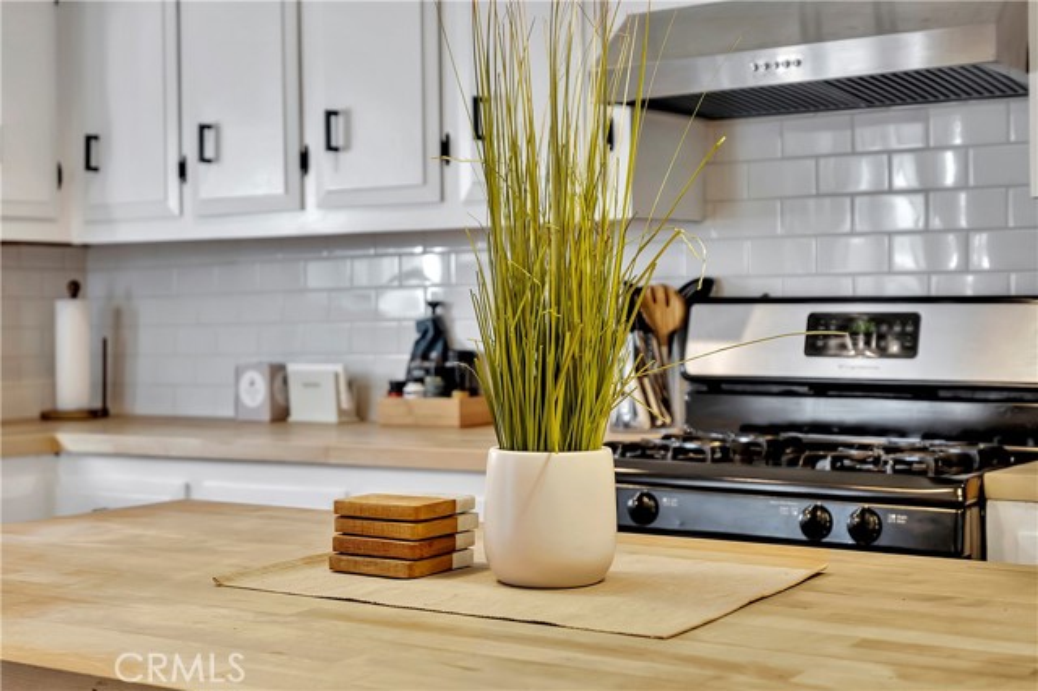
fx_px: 1498
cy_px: 346
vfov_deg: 26.0
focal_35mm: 52
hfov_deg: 38.2
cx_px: 519
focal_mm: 35
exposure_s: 1/15
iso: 100
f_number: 4
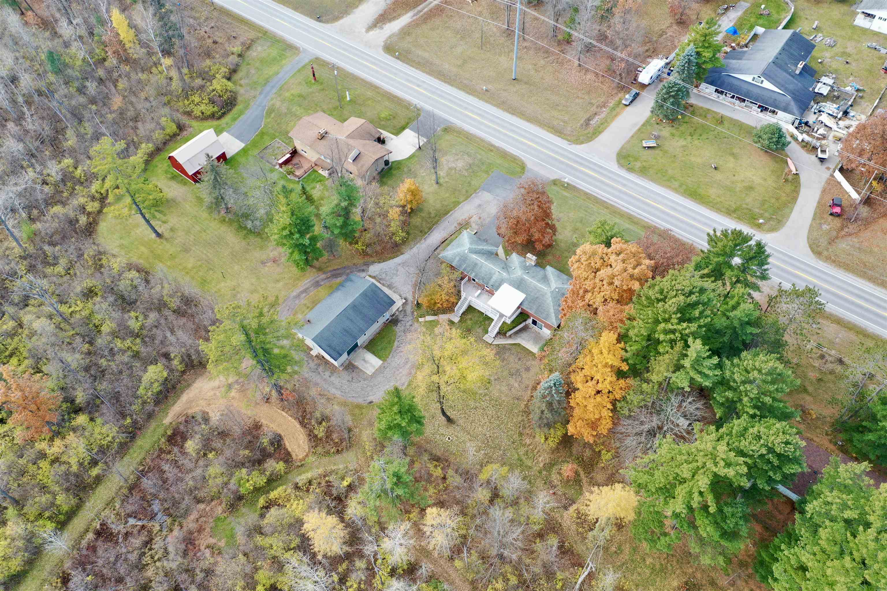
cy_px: 296
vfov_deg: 46.4
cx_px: 444
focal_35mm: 28
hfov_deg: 65.5
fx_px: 690
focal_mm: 10.26
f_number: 3.5
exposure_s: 1/80
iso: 100
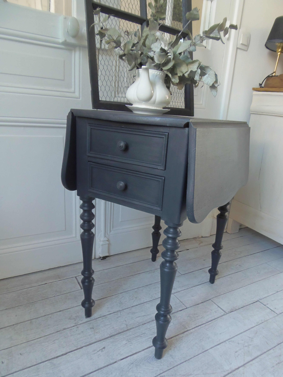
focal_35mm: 24
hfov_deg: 56.8
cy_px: 188
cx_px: 142
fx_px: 262
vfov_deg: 71.6
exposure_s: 1/30
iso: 160
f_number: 2.9
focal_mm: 4.3
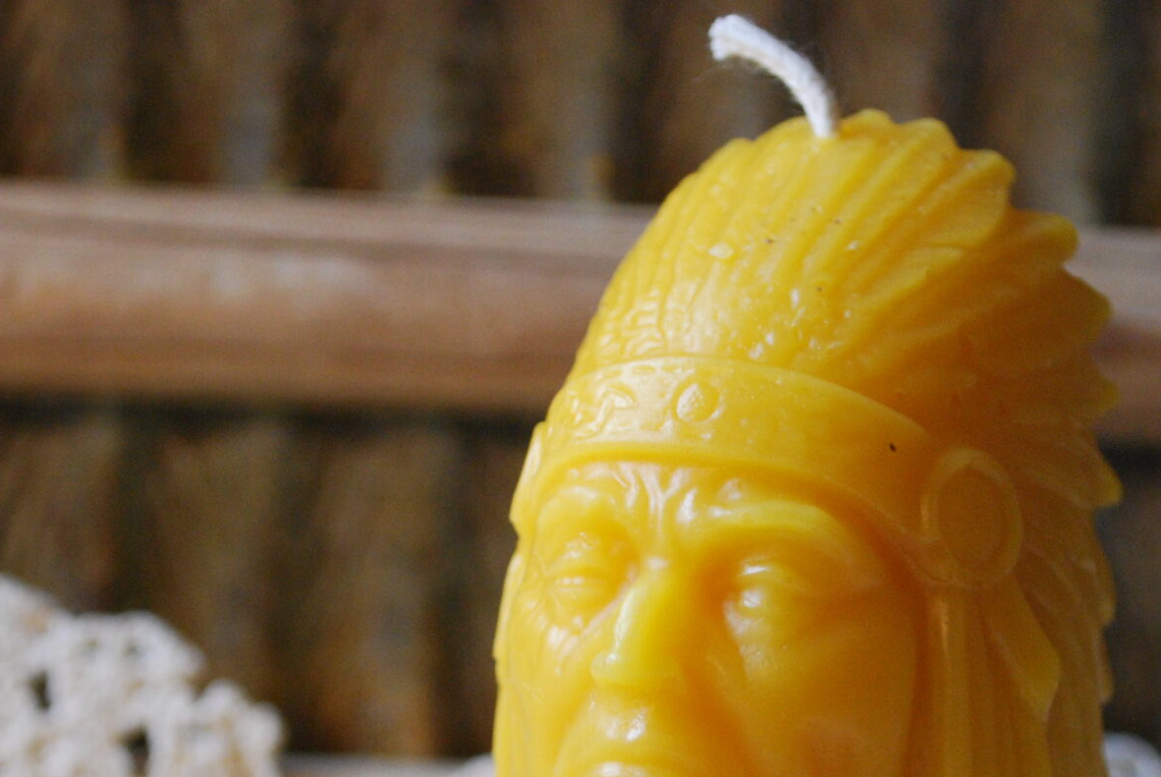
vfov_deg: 11.6
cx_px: 743
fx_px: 3777
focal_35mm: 117
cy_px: 810
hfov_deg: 17.4
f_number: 5.3
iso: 800
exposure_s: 1/30
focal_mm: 36
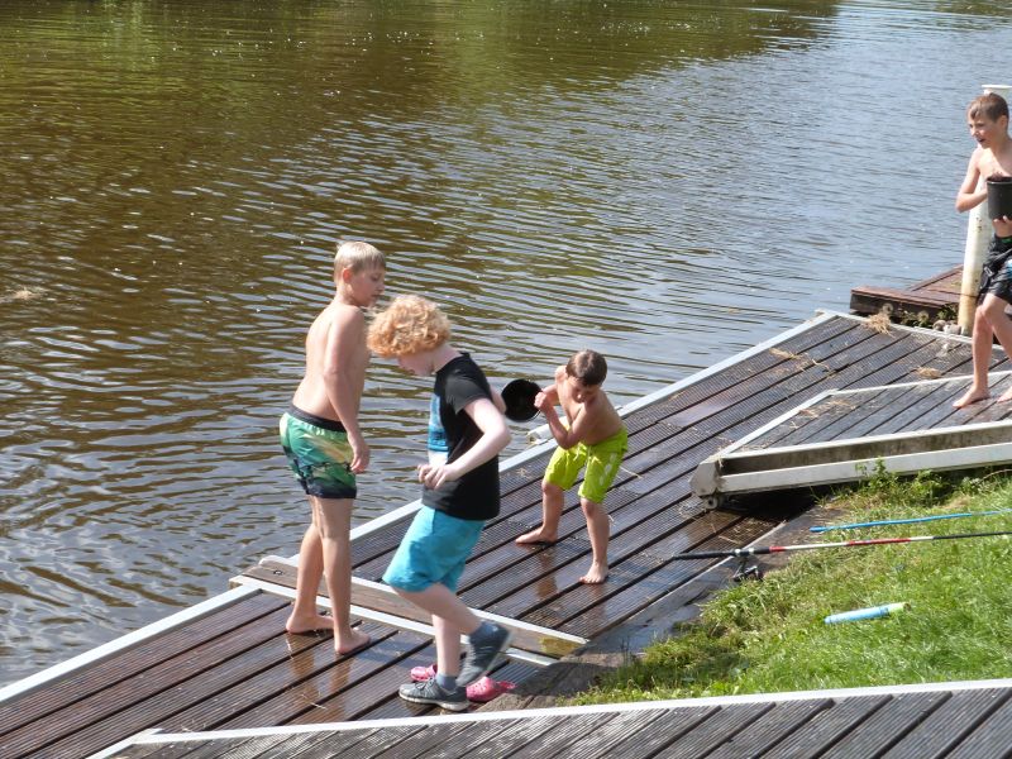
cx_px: 506
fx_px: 2280
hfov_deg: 25.0
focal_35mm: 78
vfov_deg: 18.9
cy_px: 380
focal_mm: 14.1
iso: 100
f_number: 5
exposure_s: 1/250
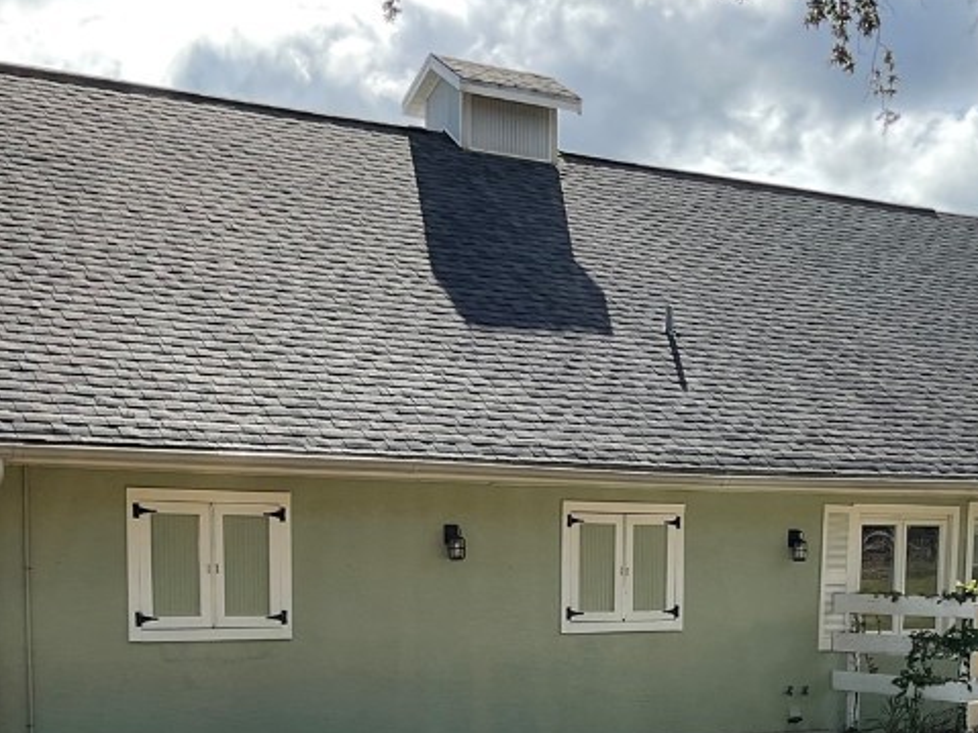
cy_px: 774
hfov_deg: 31.2
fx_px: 1751
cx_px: 551
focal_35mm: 62
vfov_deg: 22.5
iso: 16
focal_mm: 3
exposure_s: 1/1221
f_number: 1.8
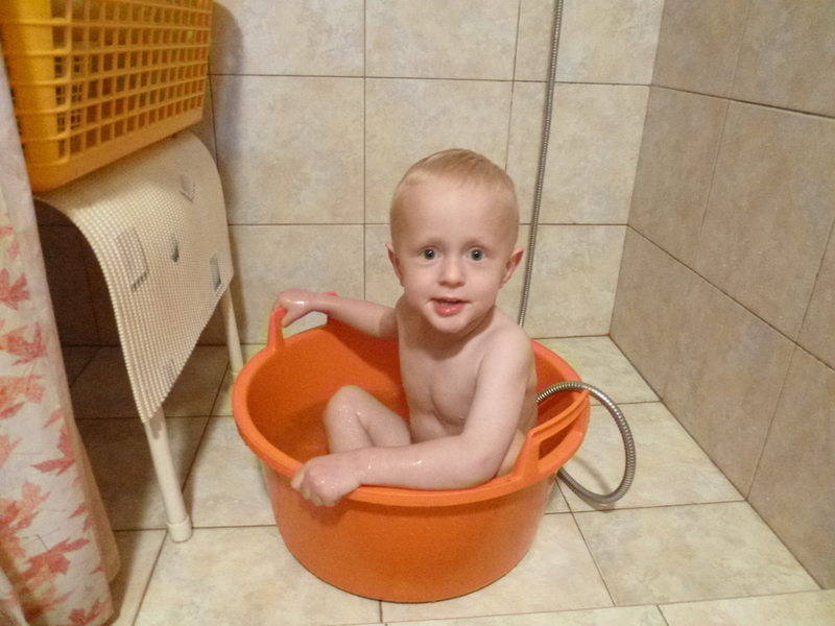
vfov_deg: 54.9
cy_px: 313
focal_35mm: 25
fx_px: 603
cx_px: 418
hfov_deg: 69.4
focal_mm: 4.5
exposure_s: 1/8
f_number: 3.1
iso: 800
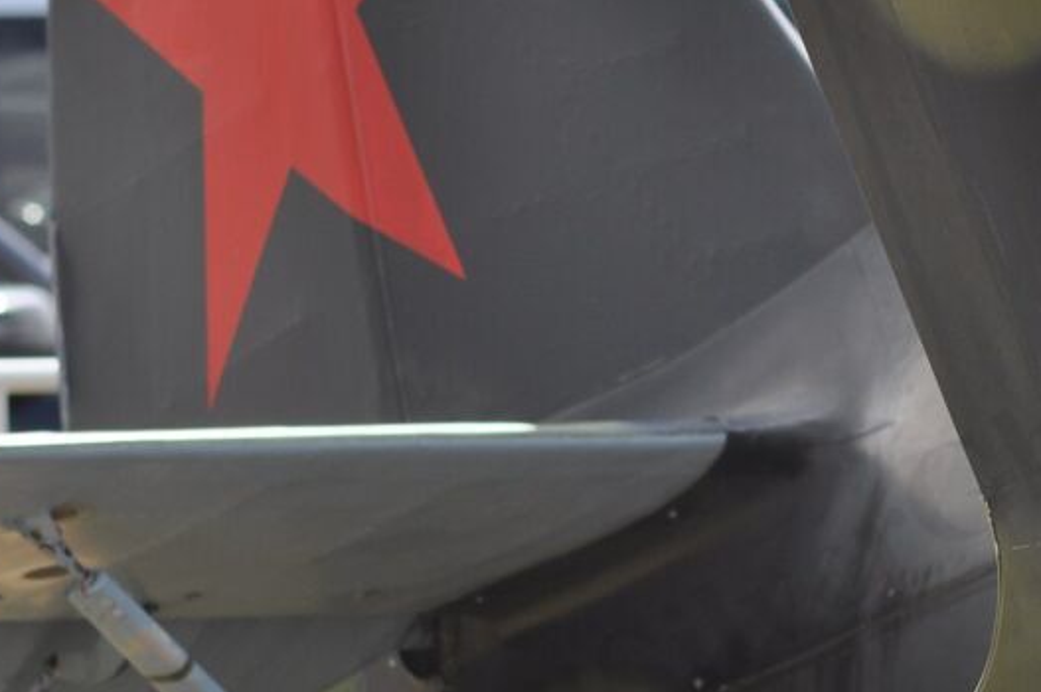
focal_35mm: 565
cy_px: 362
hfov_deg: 3.6
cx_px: 1171
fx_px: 16324
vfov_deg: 2.4
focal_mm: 155
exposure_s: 1/250
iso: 200
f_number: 8
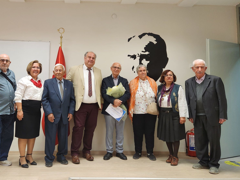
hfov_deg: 57.6
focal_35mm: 31
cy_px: 74
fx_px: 215
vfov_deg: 45.2
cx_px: 89
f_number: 1.8
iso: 250
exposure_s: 1/100
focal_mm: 5.4
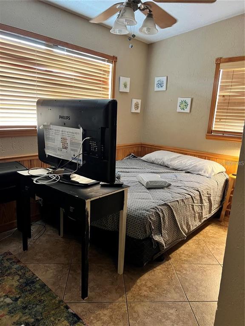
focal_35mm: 26
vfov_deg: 67.3
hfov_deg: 53.1
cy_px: 163
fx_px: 245
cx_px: 122
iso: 500
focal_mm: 5.7
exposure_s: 1/40
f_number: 1.5
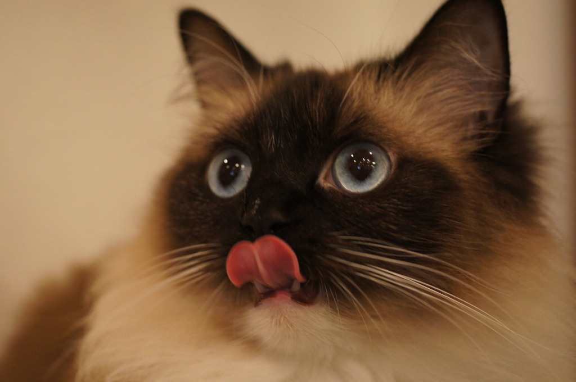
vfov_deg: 18.1
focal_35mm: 75
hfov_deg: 27.0
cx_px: 288
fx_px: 1198
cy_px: 191
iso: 1600
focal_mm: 50
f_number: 2.8
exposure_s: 1/100
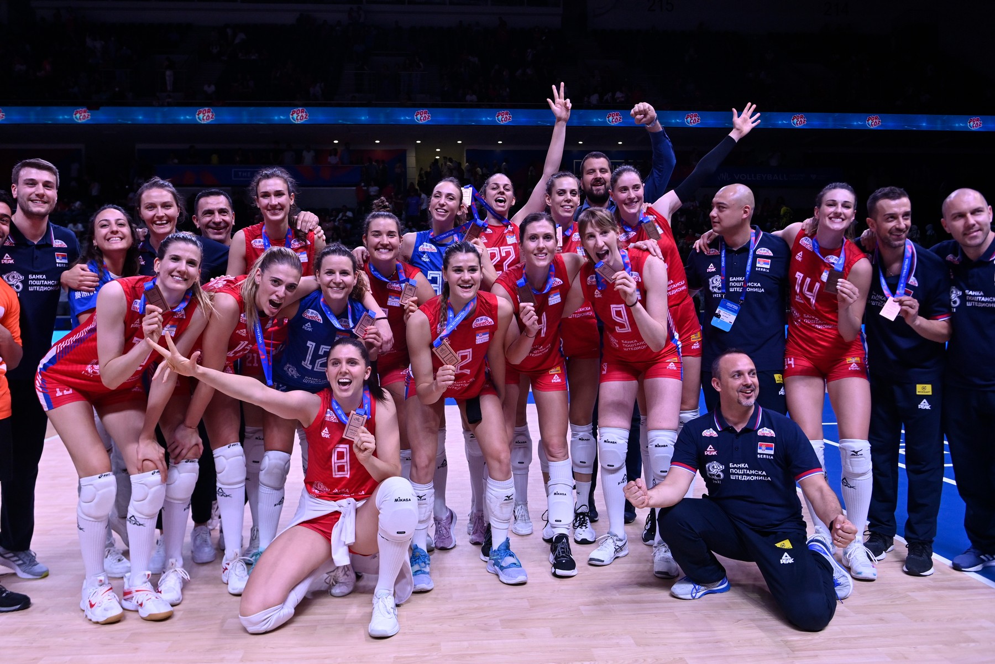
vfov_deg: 45.0
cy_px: 332
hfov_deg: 63.7
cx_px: 498
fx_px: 801
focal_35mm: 29
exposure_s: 1/800
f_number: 4
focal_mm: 29
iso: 2500
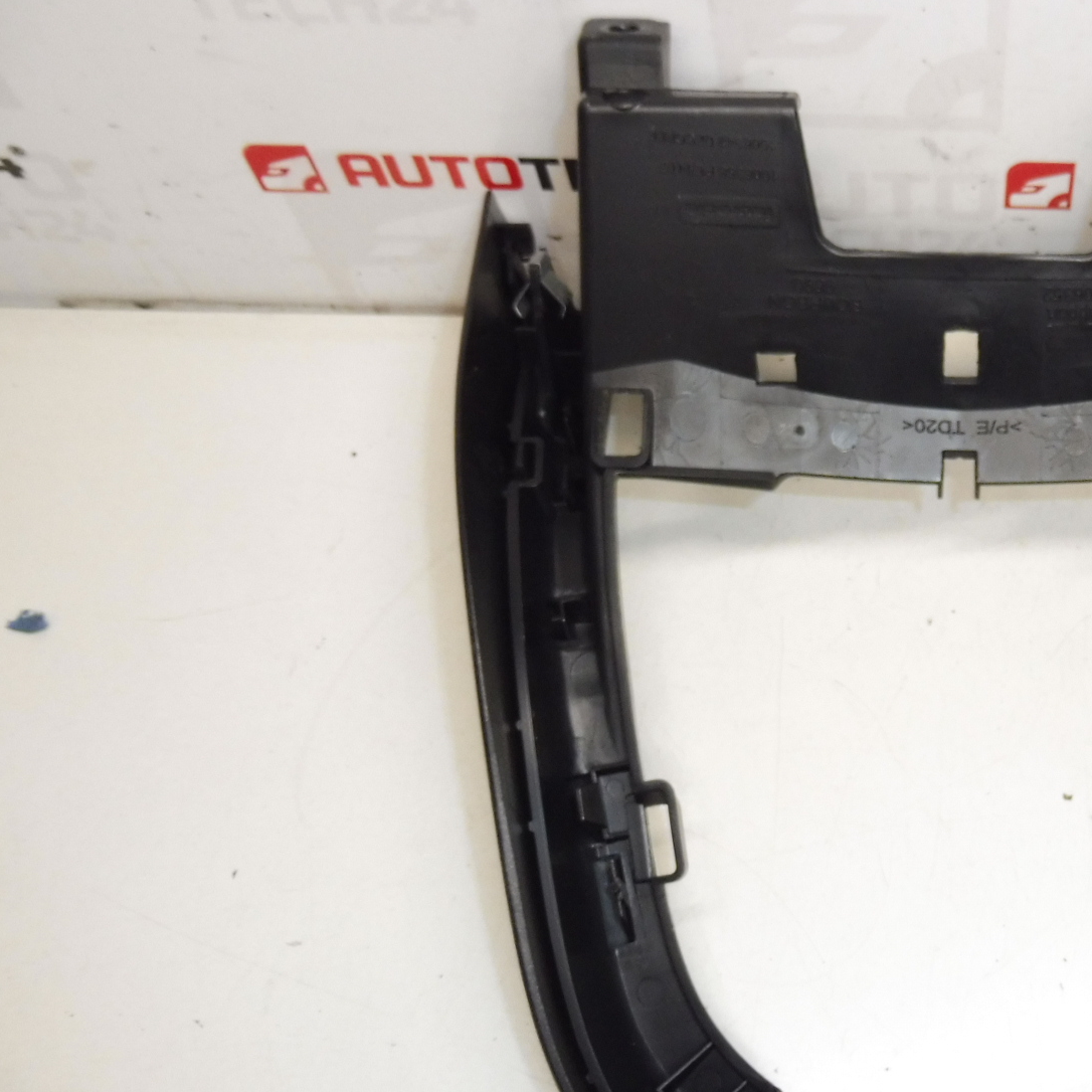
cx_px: 971
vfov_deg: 41.8
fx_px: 1428
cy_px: 617
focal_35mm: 40
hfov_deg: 39.1
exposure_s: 1/100
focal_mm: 4.3
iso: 200
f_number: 3.5
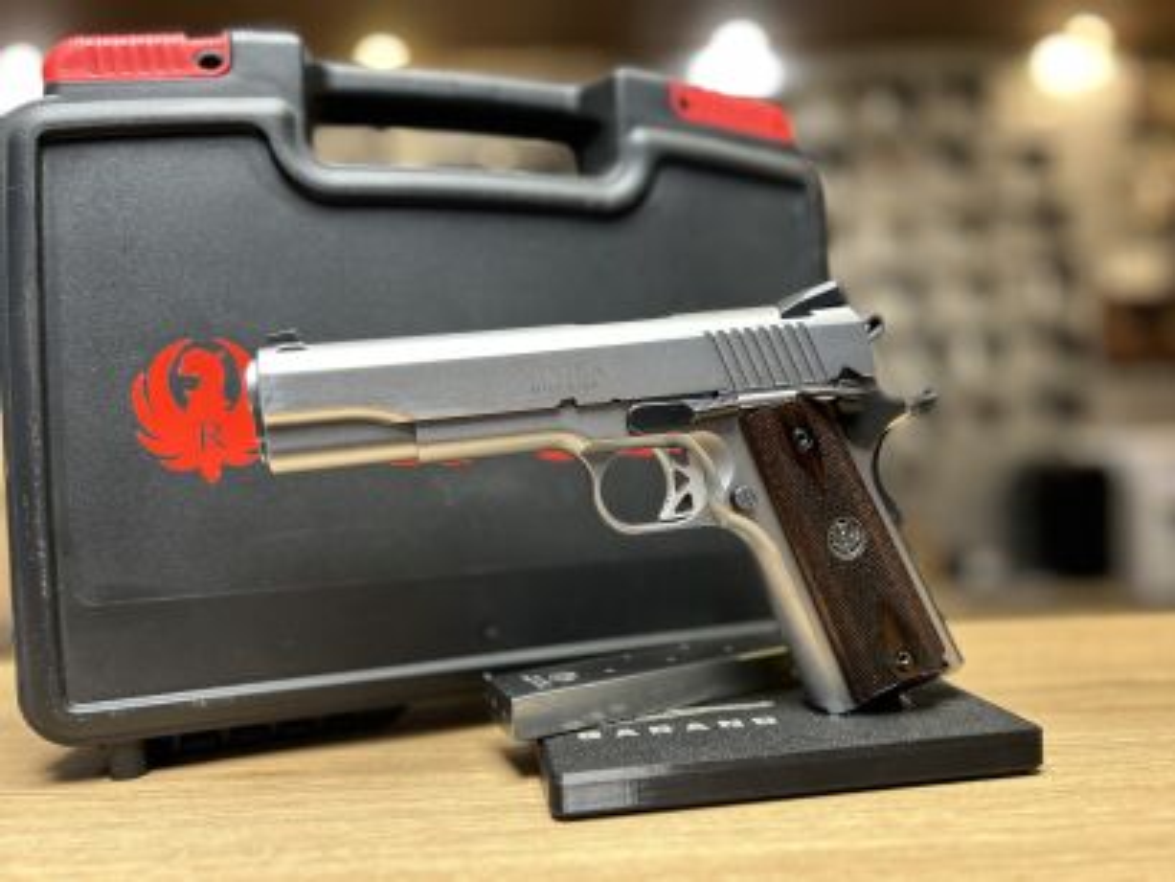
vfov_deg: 53.1
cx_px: 588
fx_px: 883
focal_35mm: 26
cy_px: 441
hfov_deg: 67.3
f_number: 1.5
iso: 125
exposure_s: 1/50
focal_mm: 5.7
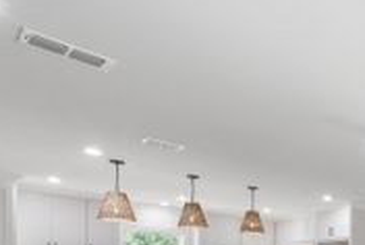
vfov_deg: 33.9
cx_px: 446
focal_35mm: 34
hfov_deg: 39.1
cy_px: 269
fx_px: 345
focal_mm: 12
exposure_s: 1/20
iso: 800
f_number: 8
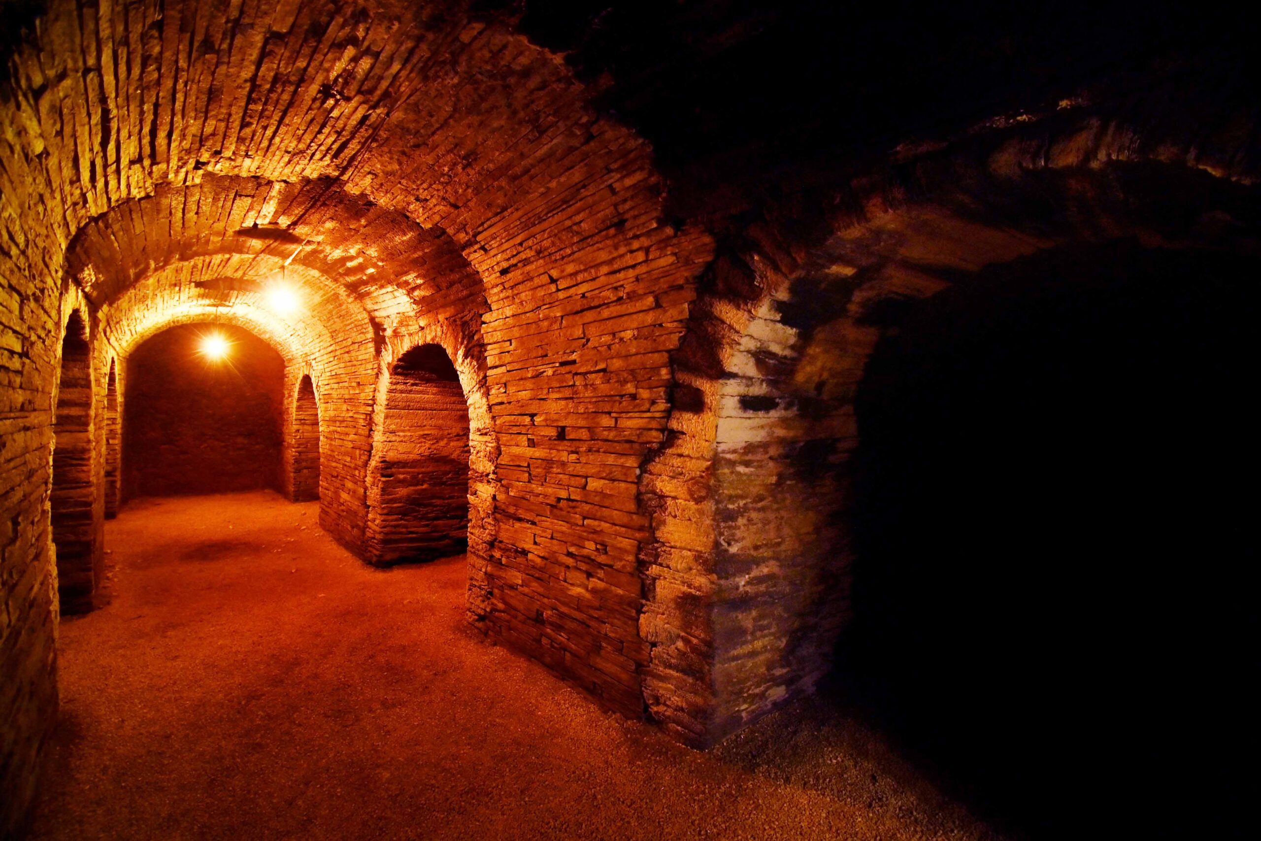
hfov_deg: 100.4
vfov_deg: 77.3
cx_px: 630
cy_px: 420
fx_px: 525
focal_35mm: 15
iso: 1000
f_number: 3.5
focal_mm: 10
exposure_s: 1/2
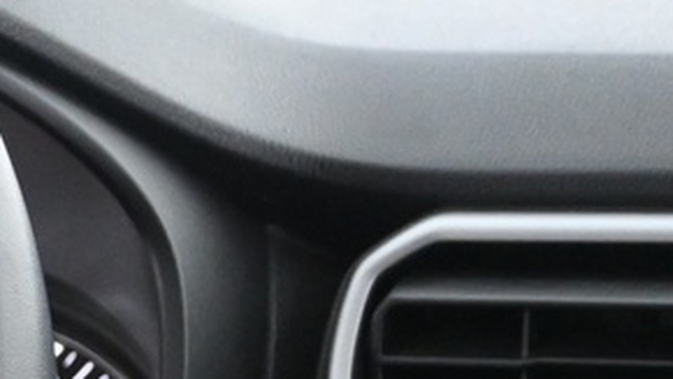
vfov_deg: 4.9
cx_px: -935
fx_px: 4389
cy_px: 588
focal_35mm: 246
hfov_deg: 8.1
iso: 2500
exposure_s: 1/15
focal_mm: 28
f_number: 4.5
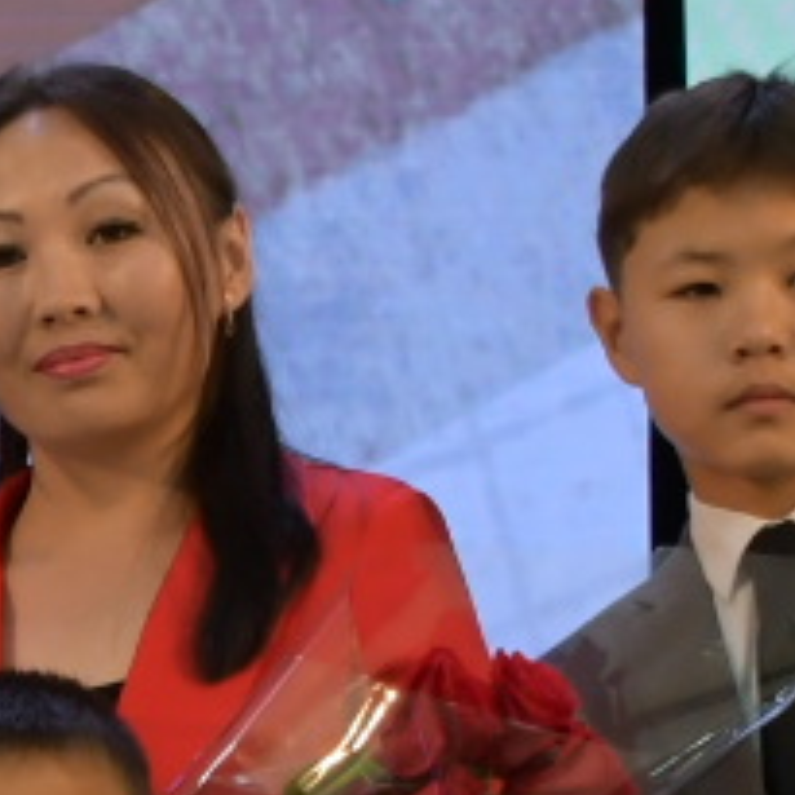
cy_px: 1392
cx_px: -834
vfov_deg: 6.5
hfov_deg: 6.5
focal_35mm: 262
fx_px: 6808
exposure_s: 1/60
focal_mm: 26
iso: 800
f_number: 5.6
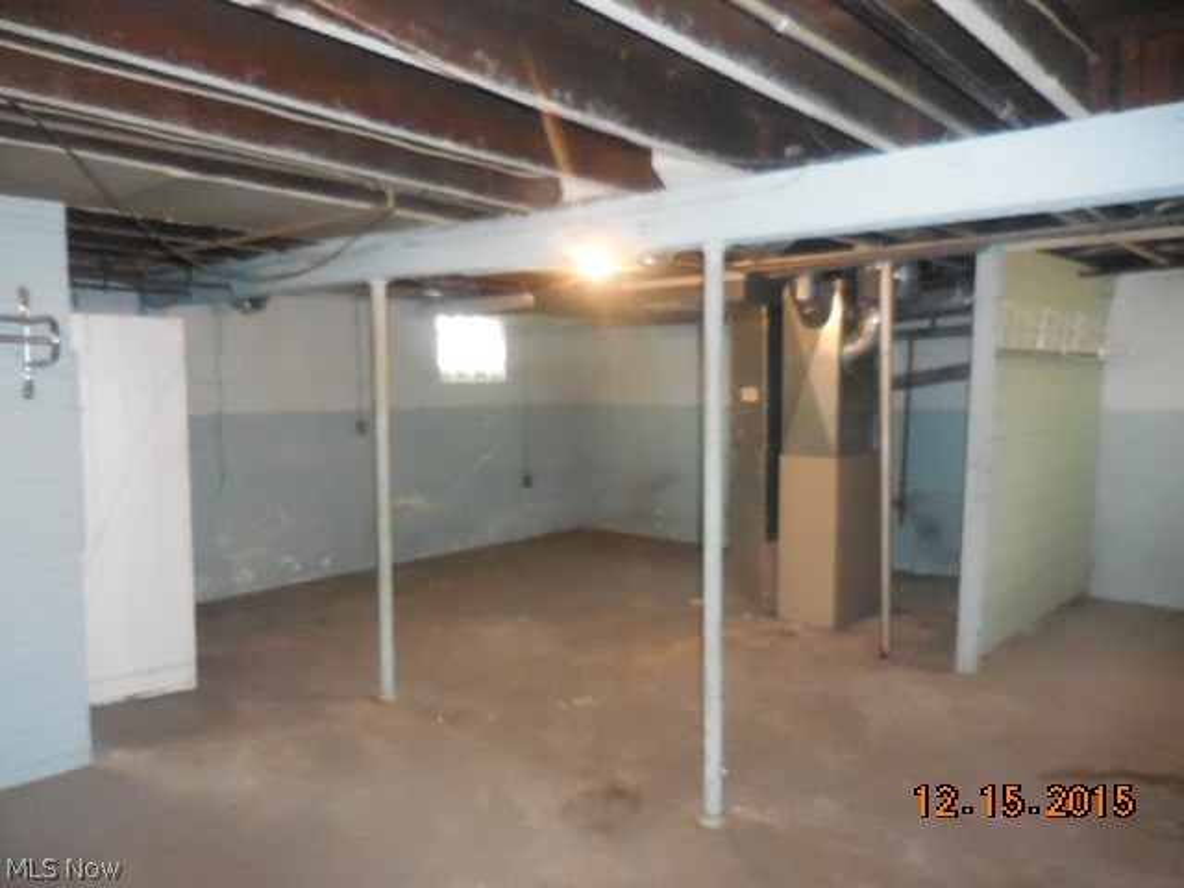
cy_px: 444
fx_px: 855
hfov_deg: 69.4
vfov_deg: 54.9
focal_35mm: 25
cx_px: 592
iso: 1600
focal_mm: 4.5
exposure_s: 1/25
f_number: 3.3
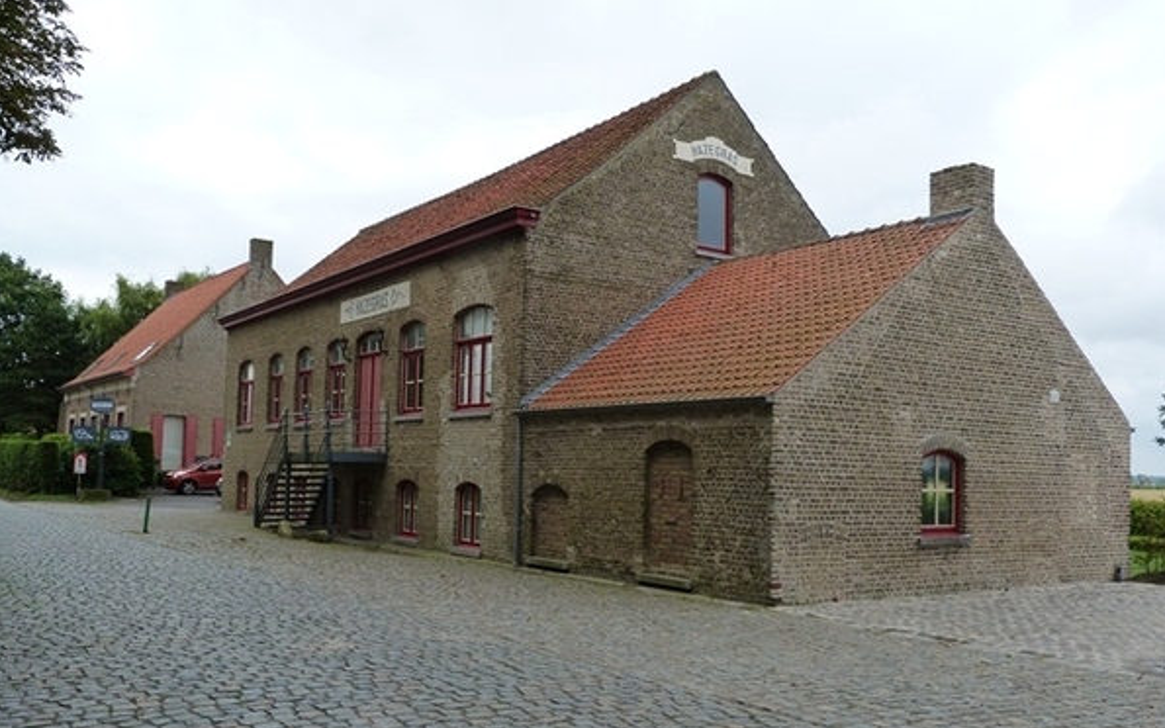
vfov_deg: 40.5
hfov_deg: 61.2
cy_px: 409
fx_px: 984
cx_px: 583
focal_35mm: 31
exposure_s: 1/250
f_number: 4
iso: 125
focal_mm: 5.2
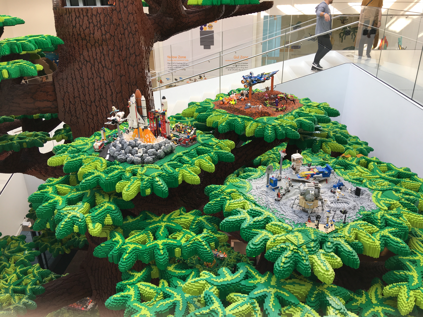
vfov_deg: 48.2
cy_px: 158
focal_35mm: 29
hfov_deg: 61.7
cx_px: 212
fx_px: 354
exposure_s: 1/100
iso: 25
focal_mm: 4.15
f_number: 2.2
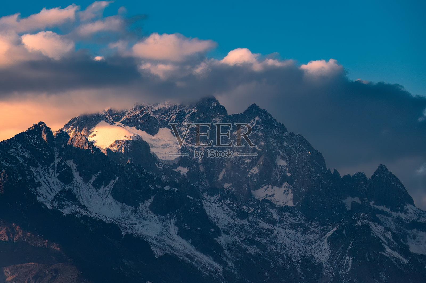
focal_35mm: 200
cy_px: 142
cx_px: 213
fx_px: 2365
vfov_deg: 6.9
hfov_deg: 10.3
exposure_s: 1/200
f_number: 11
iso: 450
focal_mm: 200
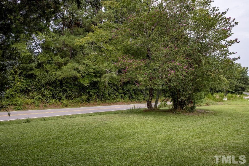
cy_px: 83
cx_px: 124
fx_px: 194
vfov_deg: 46.4
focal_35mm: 28
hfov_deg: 65.5
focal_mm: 28
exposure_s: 1/640
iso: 400
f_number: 8
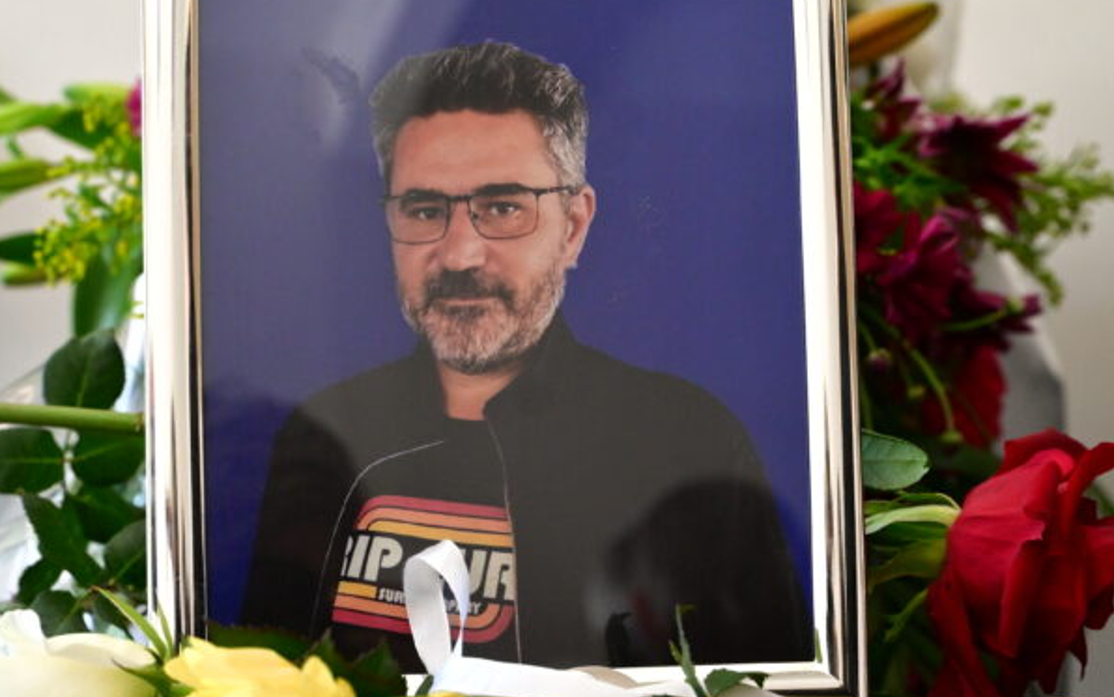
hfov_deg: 25.8
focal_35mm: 80
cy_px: 435
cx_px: 607
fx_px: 2430
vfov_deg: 16.3
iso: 3200
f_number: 4.5
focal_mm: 39
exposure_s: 1/125
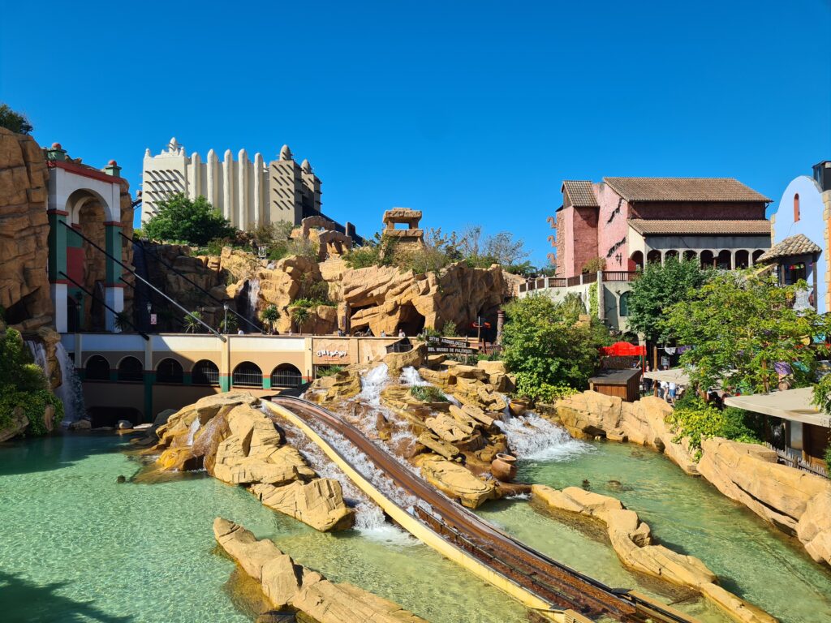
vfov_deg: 53.1
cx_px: 416
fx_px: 624
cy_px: 312
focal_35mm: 26
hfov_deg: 67.3
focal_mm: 5.4
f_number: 1.8
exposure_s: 1/2440
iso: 50
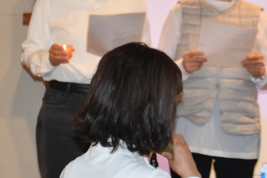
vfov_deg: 4.7
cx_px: 95
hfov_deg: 7.0
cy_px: 31
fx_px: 2174
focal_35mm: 293
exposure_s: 1/60
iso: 800
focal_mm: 70
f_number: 4.5
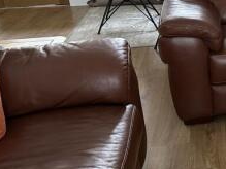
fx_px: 418
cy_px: 60
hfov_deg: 25.8
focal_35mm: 64
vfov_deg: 22.8
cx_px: 297
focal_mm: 6.86
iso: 500
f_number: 1.78
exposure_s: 1/60
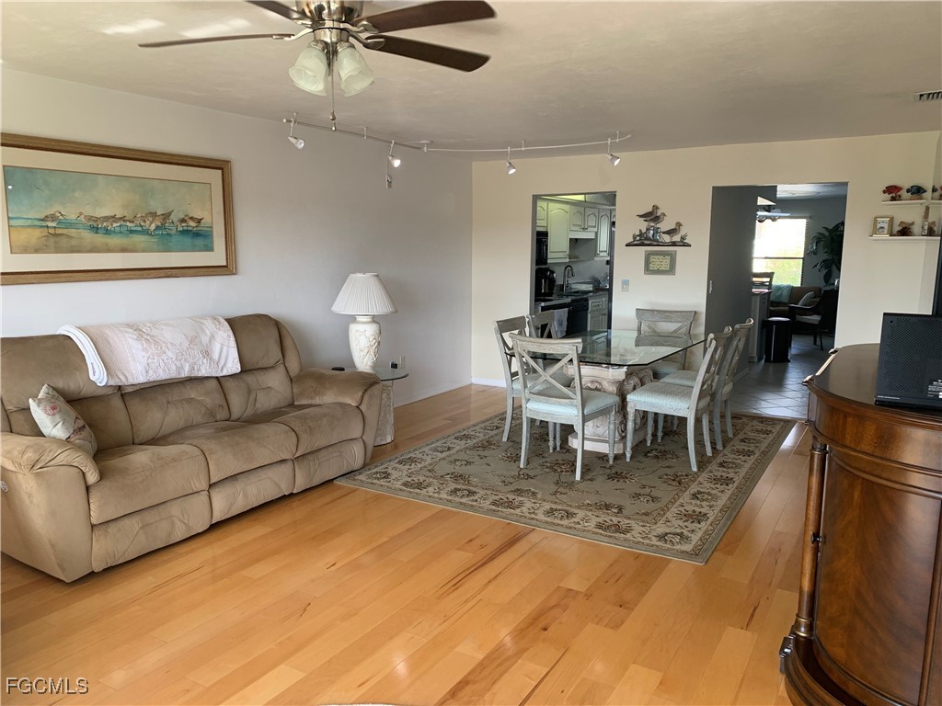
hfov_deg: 67.3
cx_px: 471
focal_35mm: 26
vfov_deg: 53.1
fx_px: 708
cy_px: 353
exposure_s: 1/121
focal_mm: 4.25
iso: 40
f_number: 1.8
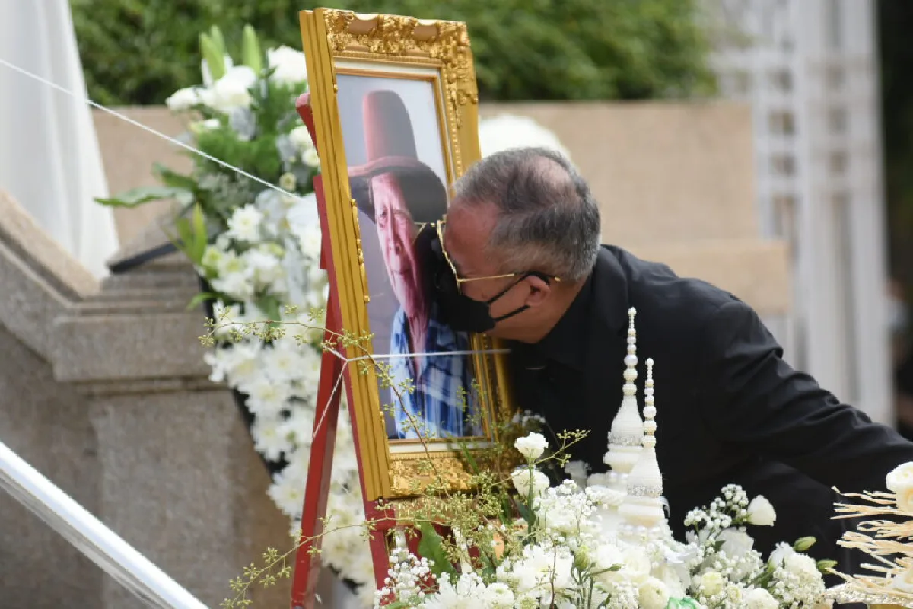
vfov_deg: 4.6
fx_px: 7608
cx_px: 456
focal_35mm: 300
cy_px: 304
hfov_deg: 6.9
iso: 250
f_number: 4
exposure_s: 1/1250
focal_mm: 200
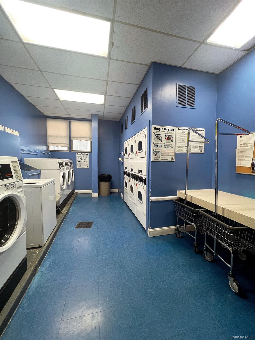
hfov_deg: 89.9
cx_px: 128
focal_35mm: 13
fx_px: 128
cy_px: 170
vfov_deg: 106.2
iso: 200
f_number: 1.8
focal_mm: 1.57
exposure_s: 1/60
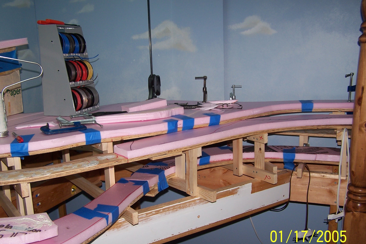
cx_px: 182
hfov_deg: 48.5
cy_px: 132
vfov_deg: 33.4
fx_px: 407
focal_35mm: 40
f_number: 2.8
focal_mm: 6.3
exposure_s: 1/60
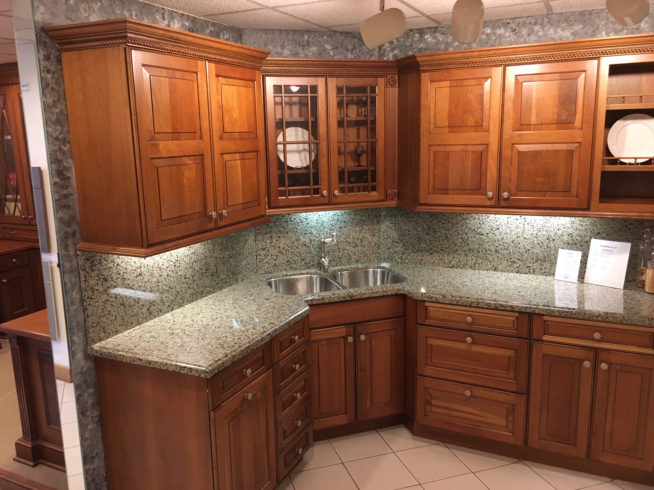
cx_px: 327
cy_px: 245
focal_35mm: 29
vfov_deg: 48.2
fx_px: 548
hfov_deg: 61.7
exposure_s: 1/30
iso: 160
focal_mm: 4.15
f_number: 2.2
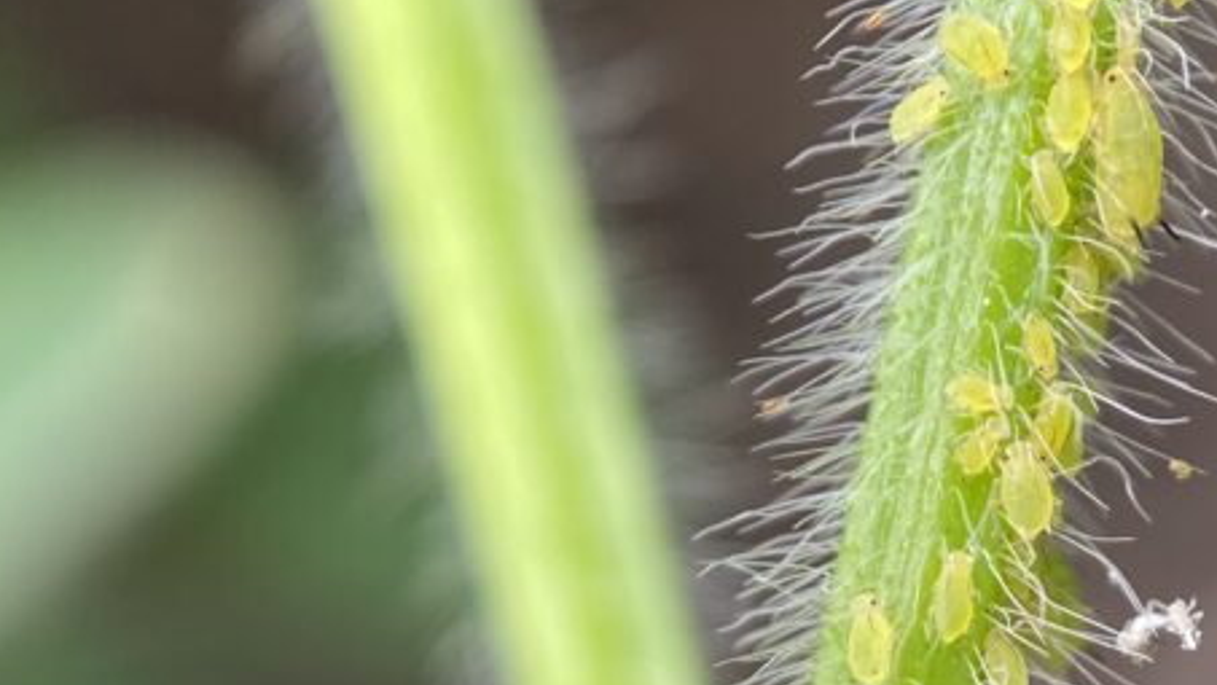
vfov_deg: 18.6
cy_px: 908
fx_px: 1937
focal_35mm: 60
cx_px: 967
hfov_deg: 33.9
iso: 40
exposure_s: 1/122
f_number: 1.8
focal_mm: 4.25
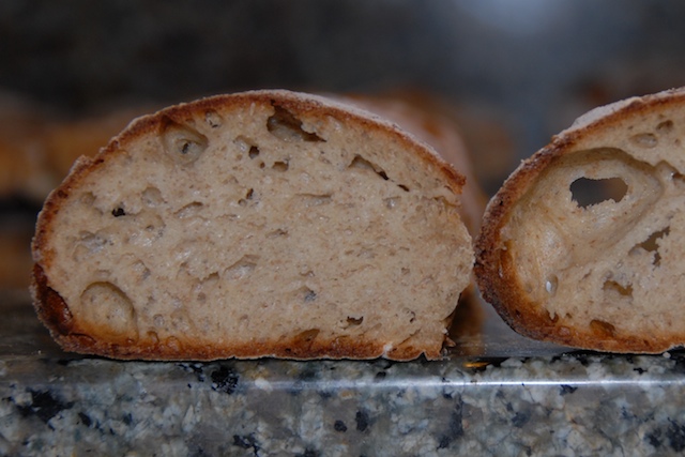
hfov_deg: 21.9
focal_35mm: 93
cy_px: 228
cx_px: 342
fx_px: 1770
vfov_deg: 14.7
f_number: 4.8
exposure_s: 1/60
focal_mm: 62
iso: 200
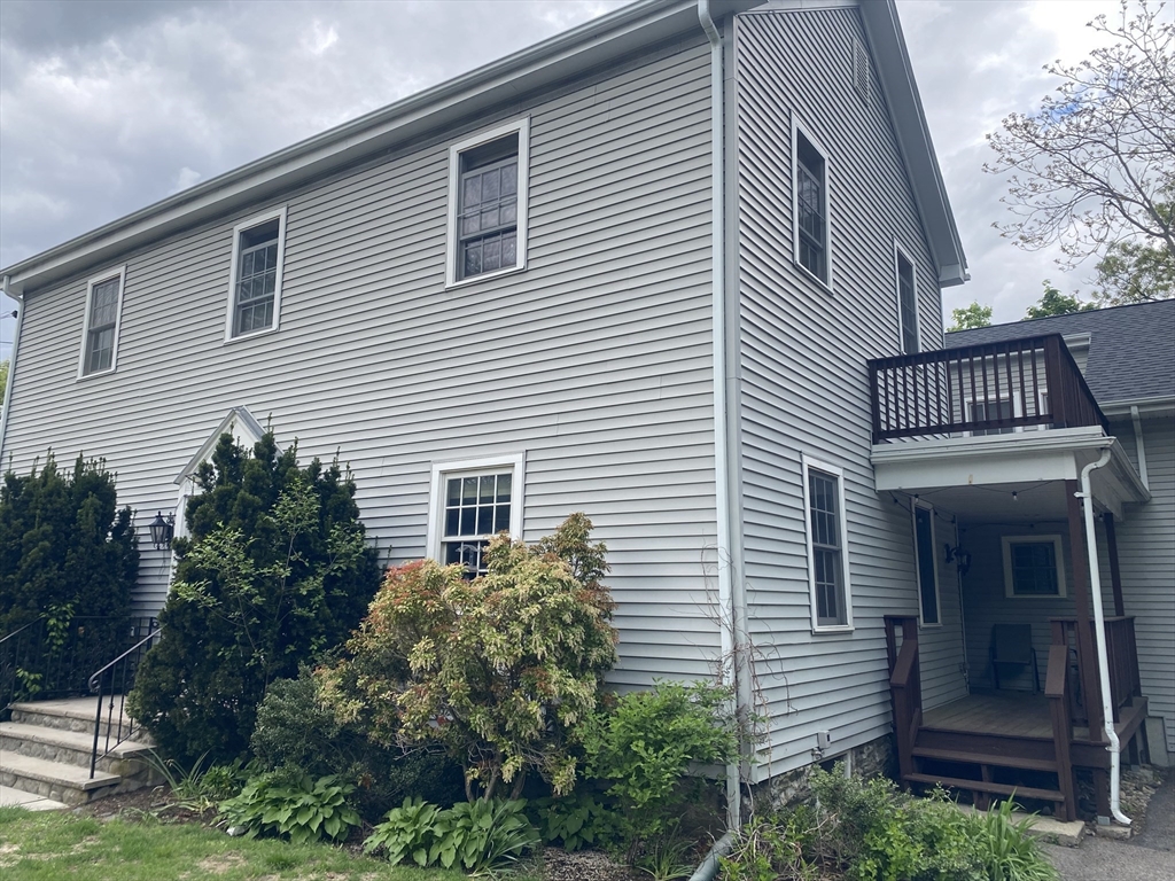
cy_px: 440
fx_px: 883
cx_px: 588
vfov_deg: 53.1
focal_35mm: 26
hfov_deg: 67.3
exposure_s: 1/600
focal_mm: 4.25
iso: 32
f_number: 1.8
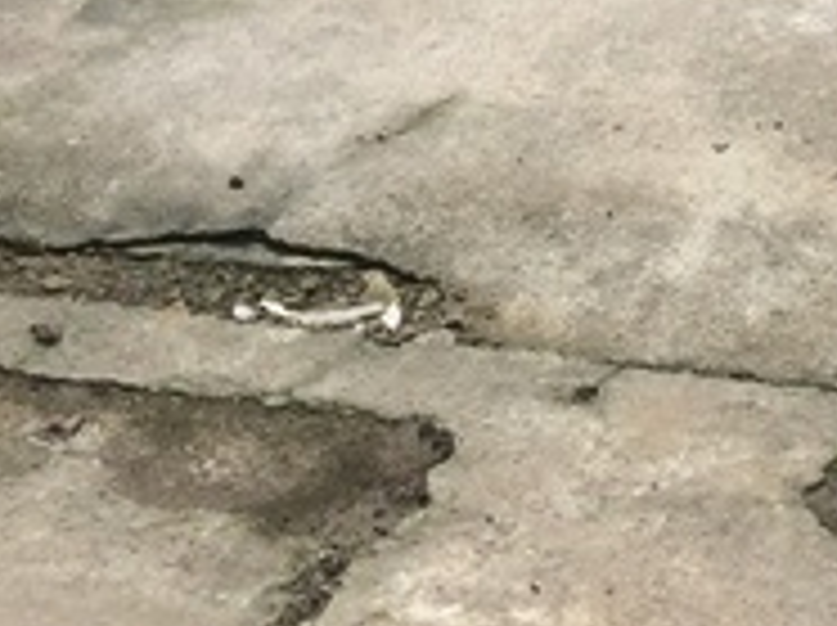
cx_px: 981
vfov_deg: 10.7
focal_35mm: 125
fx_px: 3019
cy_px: -689
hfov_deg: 15.3
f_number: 2.2
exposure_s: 1/892
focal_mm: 4.15
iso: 32
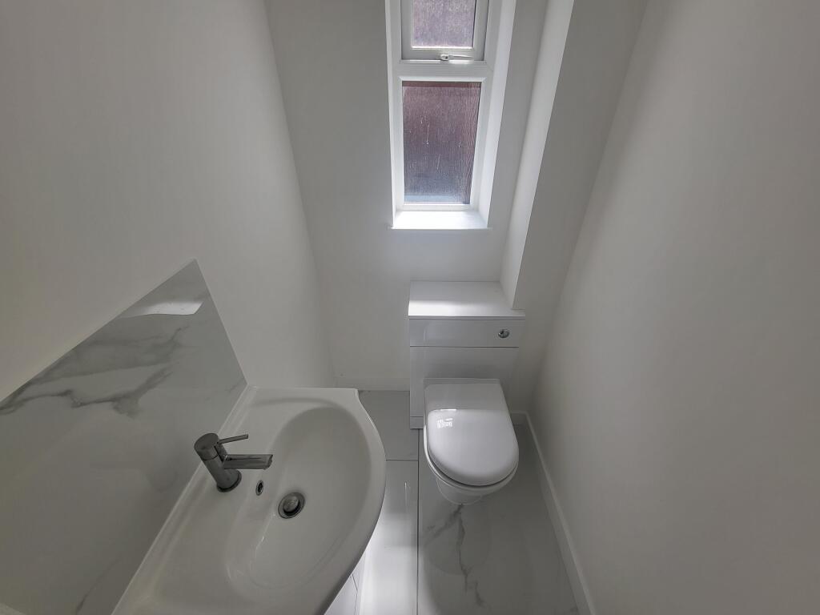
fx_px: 308
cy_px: 308
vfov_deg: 89.9
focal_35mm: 13
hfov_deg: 106.2
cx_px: 410
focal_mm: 1.74
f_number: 2.2
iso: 32
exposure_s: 1/175
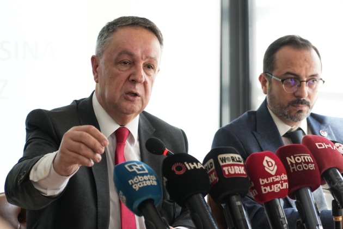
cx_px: 172
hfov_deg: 19.5
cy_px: 114
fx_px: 1000
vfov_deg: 13.0
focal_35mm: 105
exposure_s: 1/125
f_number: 4
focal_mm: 70
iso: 1250
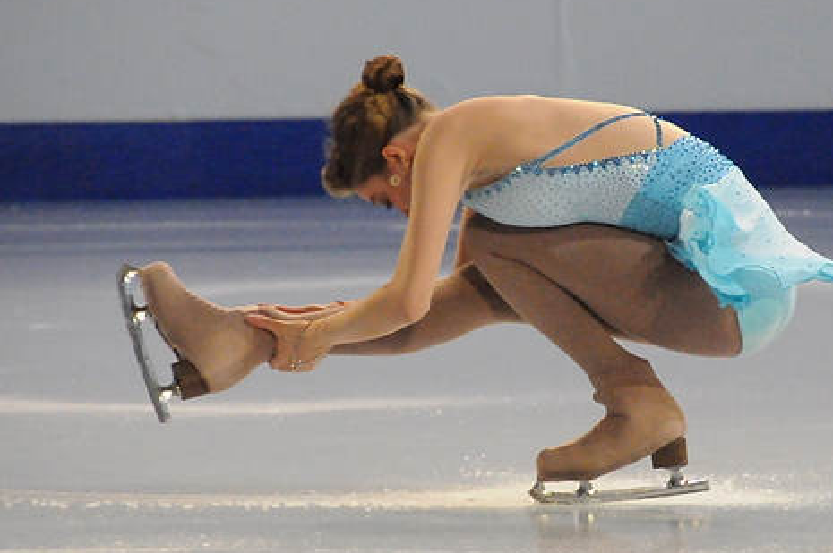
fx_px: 11927
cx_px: 602
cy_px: 291
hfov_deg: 4.0
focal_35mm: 516
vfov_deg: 2.7
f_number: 5.6
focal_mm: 200
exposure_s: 1/1600
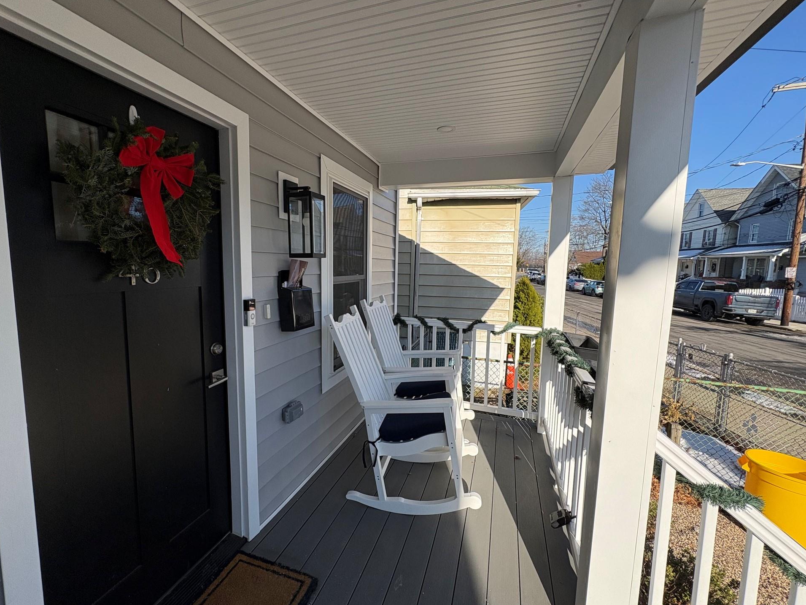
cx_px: 381
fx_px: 349
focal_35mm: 15
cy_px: 299
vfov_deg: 81.8
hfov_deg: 98.1
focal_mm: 2.22
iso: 64
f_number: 2.2
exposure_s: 1/1976
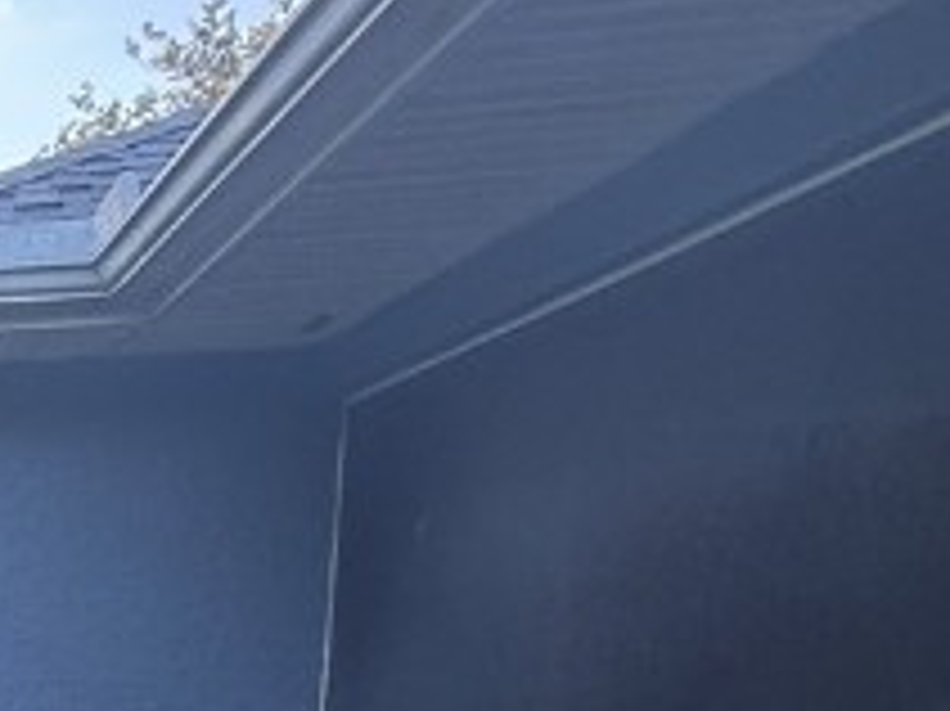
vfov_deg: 20.0
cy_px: 891
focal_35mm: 68
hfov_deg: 18.8
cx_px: -923
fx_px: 1865
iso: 64
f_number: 2.2
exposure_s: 1/109
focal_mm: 2.22
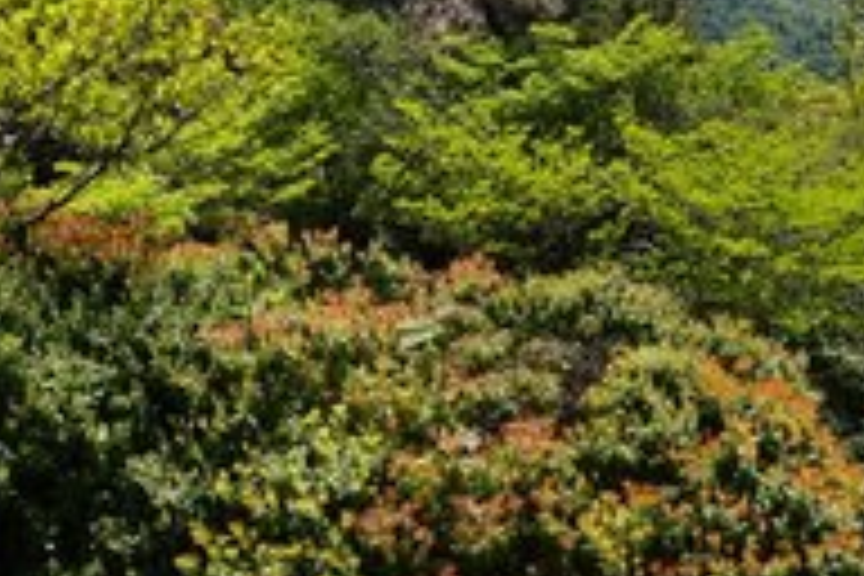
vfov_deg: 18.6
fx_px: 1752
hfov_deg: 27.7
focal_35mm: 73
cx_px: 351
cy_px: 214
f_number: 11
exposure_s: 1/125
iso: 100
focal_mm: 35
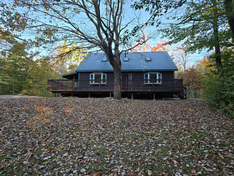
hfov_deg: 73.9
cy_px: 88
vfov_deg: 58.9
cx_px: 117
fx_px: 155
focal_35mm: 23
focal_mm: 5.4
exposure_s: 1/508
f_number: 1.8
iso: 80
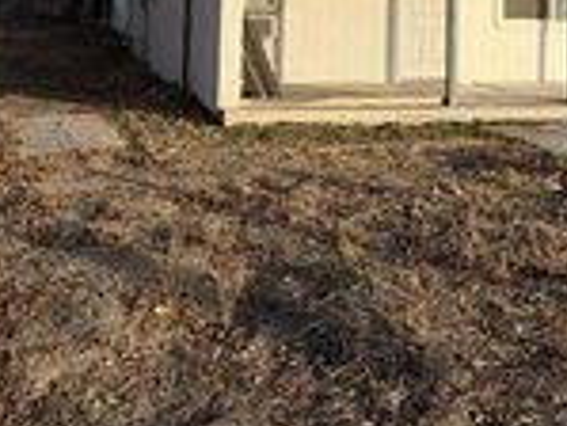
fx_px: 787
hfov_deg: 39.6
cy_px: -46
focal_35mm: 48
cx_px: 293
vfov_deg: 27.6
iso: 40
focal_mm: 2.22
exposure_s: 1/1034
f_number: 2.2
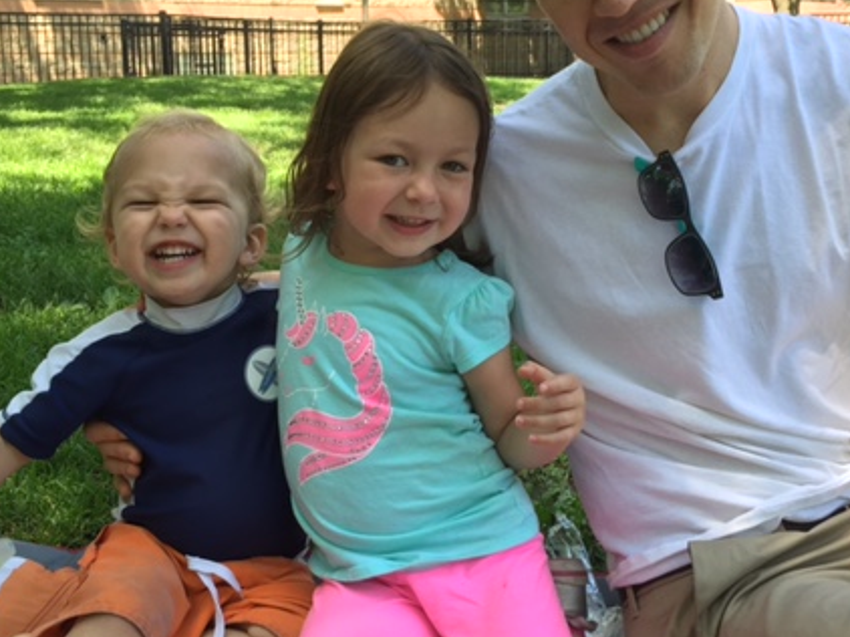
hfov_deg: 43.0
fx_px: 1080
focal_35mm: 44
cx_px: 441
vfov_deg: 32.7
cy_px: 244
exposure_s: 1/120
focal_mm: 4.15
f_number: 2.2
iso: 32
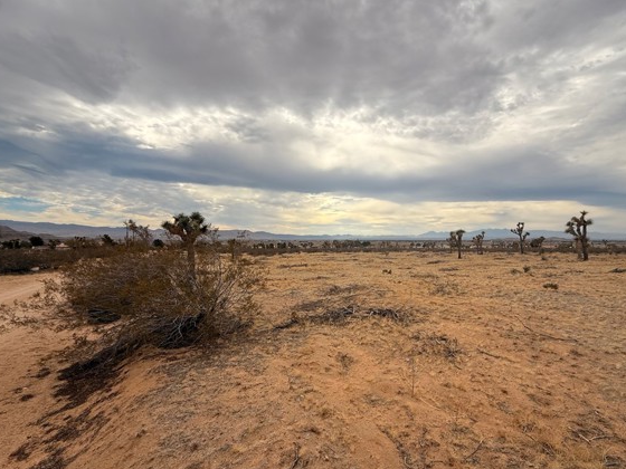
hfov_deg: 94.2
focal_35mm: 16
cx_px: 344
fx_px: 289
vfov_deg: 77.9
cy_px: 258
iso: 50
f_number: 2.2
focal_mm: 2.22
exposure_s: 1/3289
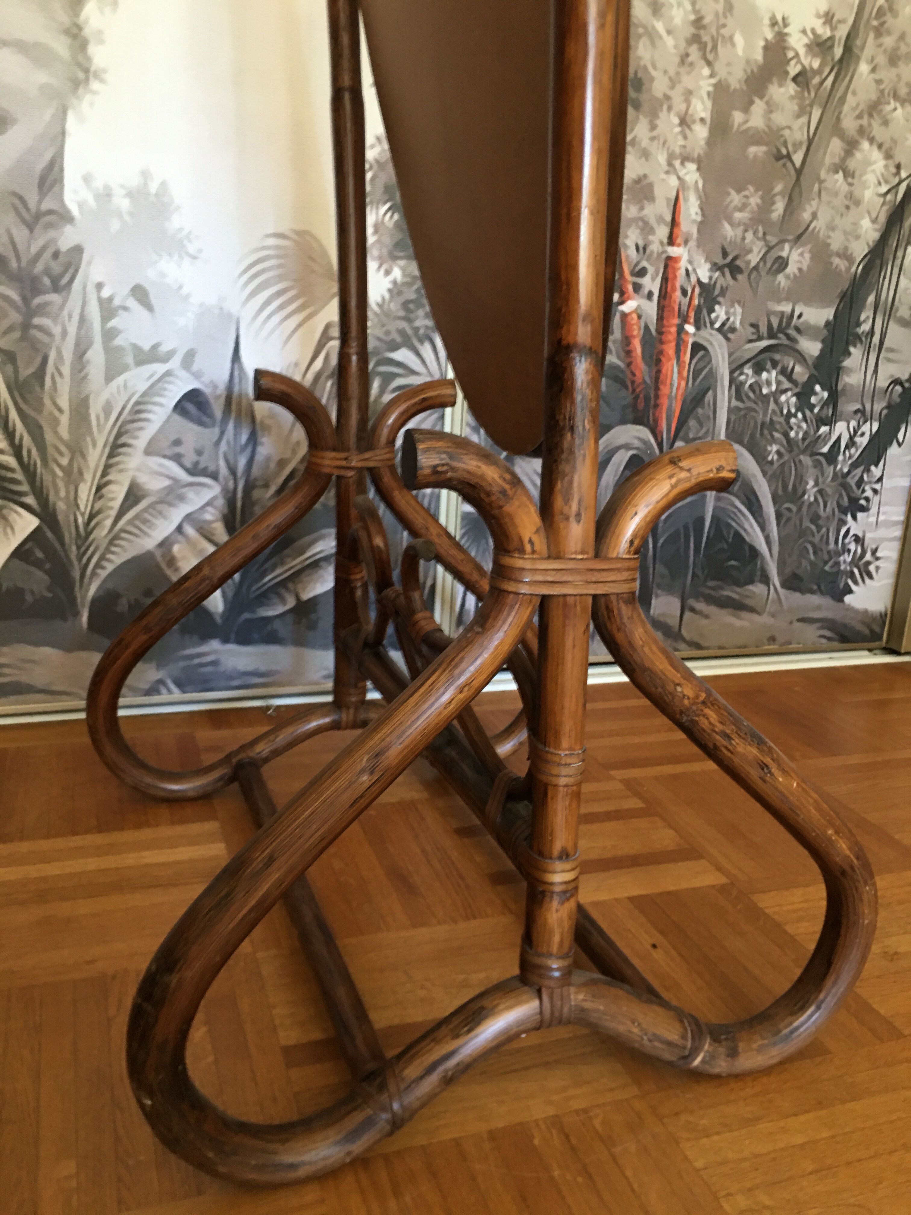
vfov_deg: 61.7
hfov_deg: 48.2
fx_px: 1018
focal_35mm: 29
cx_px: 456
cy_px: 608
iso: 80
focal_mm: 4.15
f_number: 2.2
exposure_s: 1/17
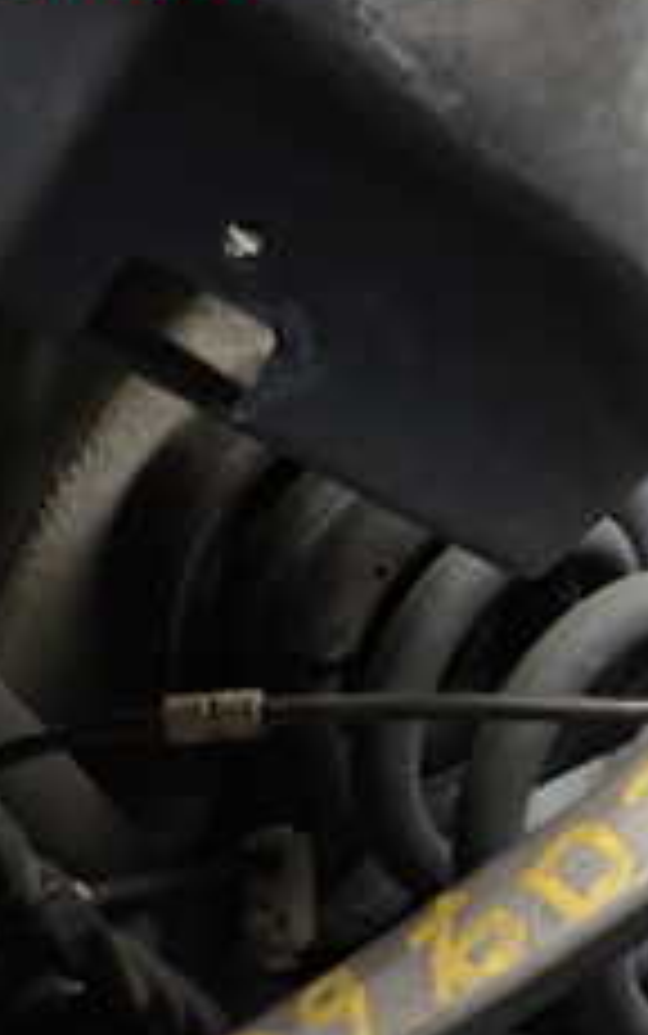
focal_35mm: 83
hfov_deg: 15.3
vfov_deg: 24.3
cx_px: 742
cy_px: 909
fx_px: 2342
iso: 320
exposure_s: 1/30
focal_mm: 5.4
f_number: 2.3
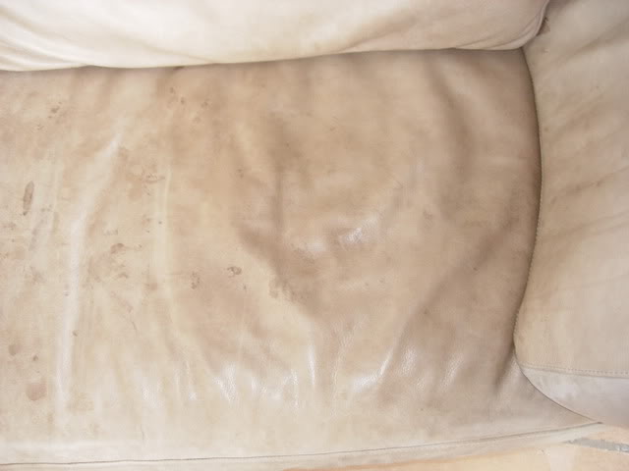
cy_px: 236
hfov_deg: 49.0
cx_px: 314
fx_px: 690
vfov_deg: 37.7
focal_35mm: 38
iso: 79
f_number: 2.8
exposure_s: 1/36.9
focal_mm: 7.8
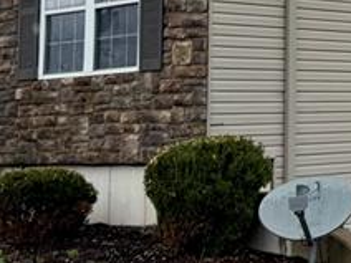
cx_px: 528
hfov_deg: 15.6
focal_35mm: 116
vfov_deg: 12.5
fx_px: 1176
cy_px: -41
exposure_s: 1/4975
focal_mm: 6.76
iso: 80
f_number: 1.78
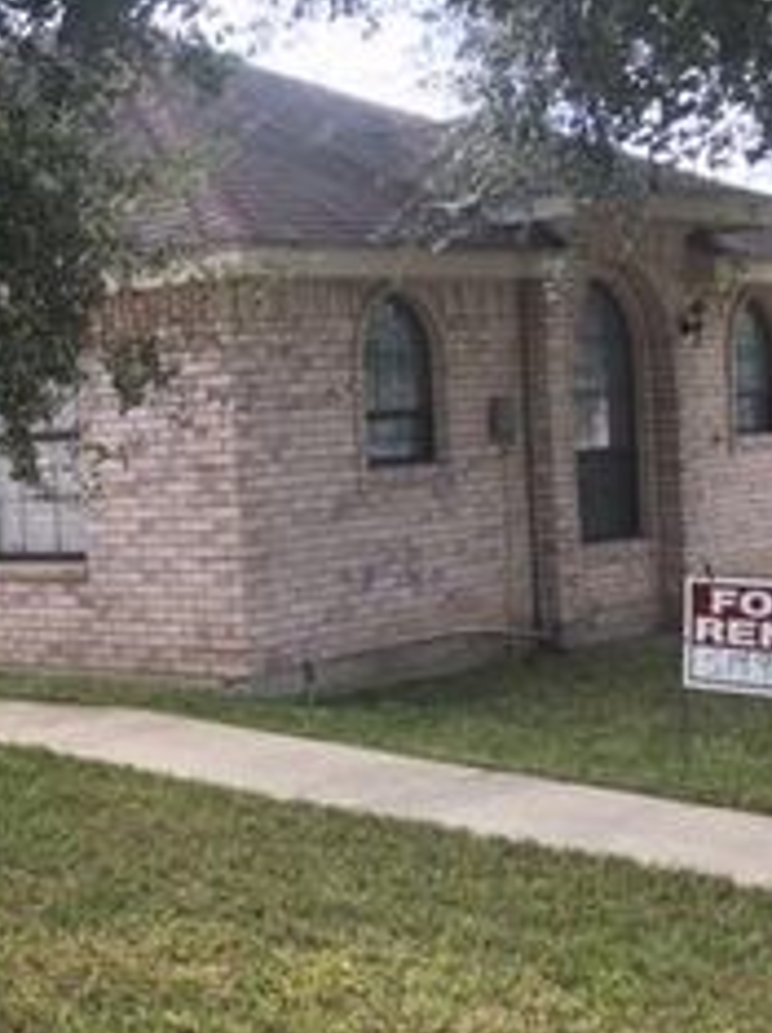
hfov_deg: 20.9
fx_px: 1847
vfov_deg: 31.2
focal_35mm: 62
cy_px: 532
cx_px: -300
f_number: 2.2
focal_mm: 4.15
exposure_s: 1/287
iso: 25
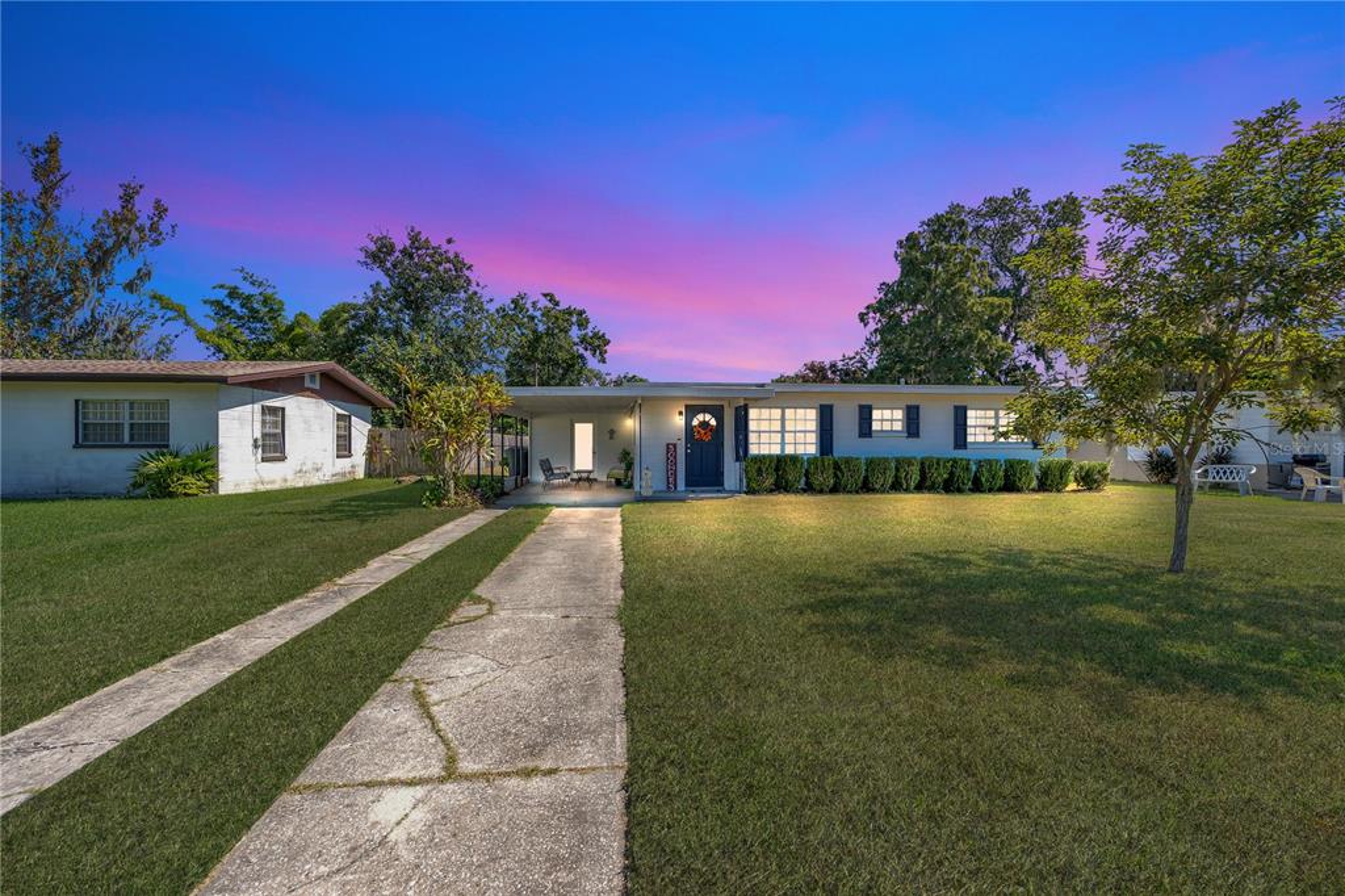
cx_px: 672
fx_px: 523
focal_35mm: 14
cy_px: 448
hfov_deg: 104.3
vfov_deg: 81.2
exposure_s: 1/1000
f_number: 6.3
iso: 400
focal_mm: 14
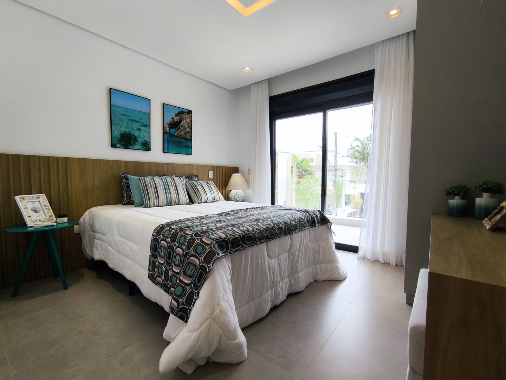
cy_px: 190
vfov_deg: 78.1
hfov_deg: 94.5
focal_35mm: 16
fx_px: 234
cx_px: 253
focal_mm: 1.65
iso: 50
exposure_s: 1/187
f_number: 2.2
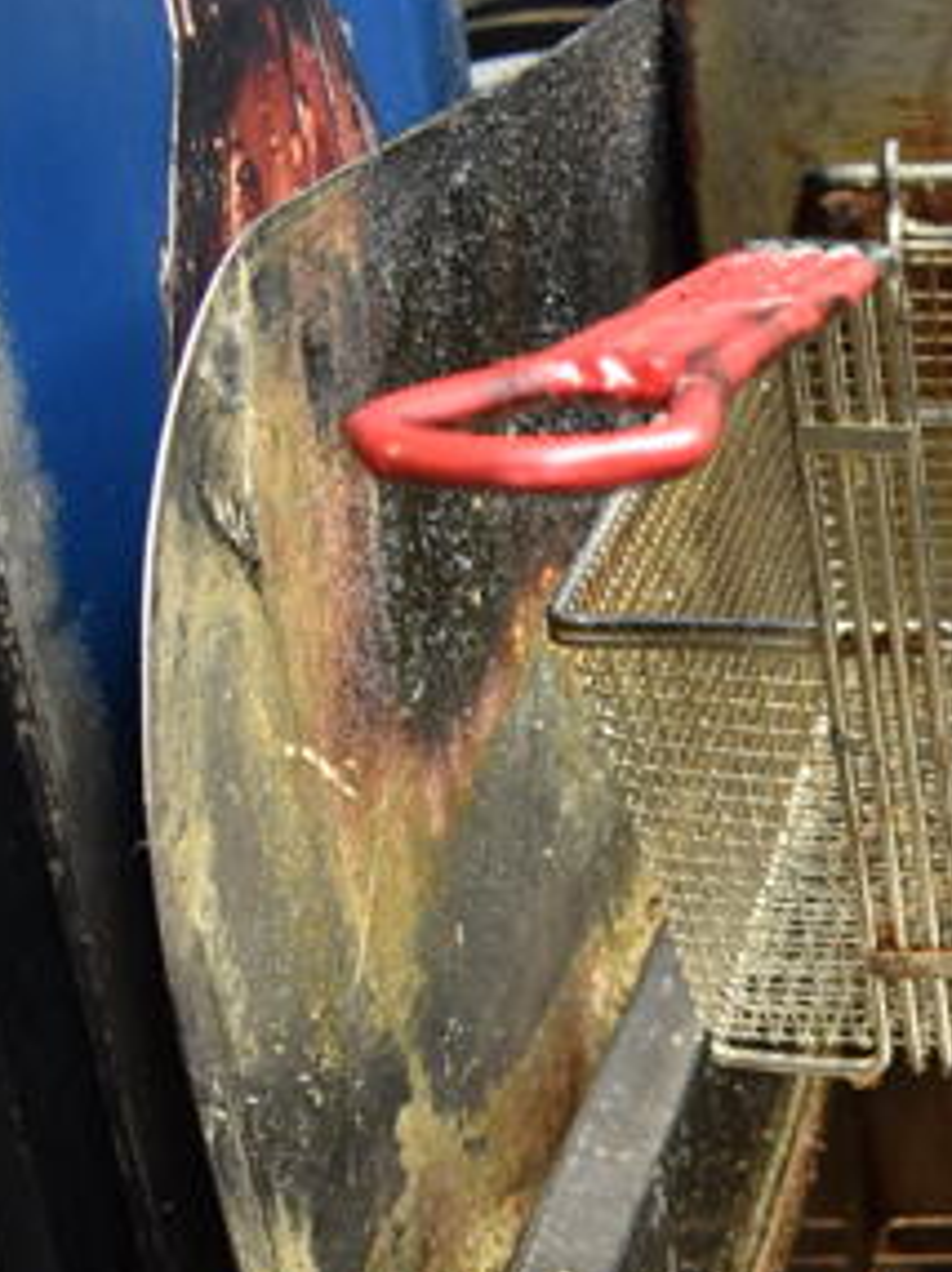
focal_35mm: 83
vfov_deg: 21.6
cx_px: 1330
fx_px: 3048
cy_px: 1590
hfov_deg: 16.5
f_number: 3.5
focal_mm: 18
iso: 450
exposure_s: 1/30
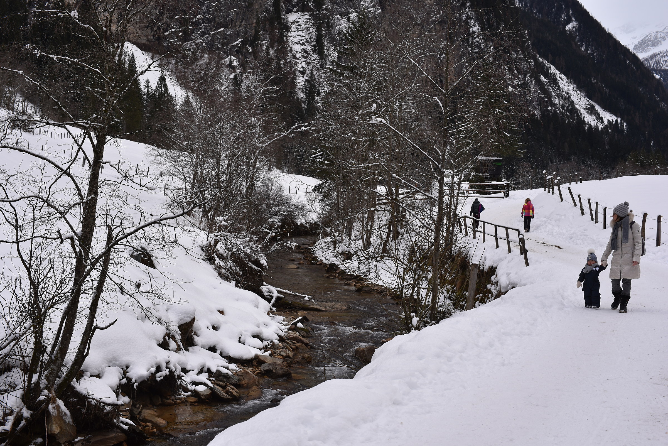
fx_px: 928
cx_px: 334
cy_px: 223
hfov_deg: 39.6
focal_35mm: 50
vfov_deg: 27.0
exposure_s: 1/200
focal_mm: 50
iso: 250
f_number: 7.1
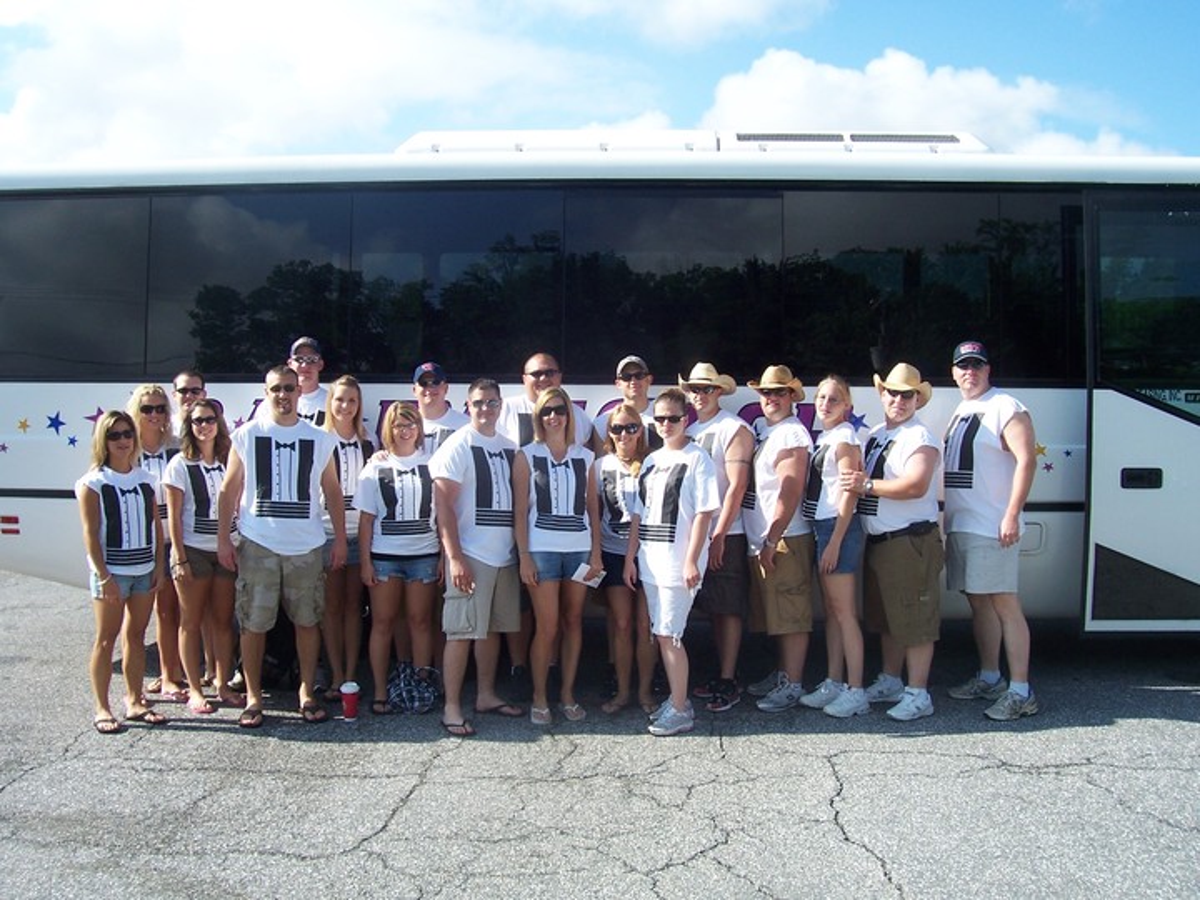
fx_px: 1179
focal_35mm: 34
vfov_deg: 41.8
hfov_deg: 54.0
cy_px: 450
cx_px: 600
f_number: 5.6
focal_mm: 5.6
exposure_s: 1/250
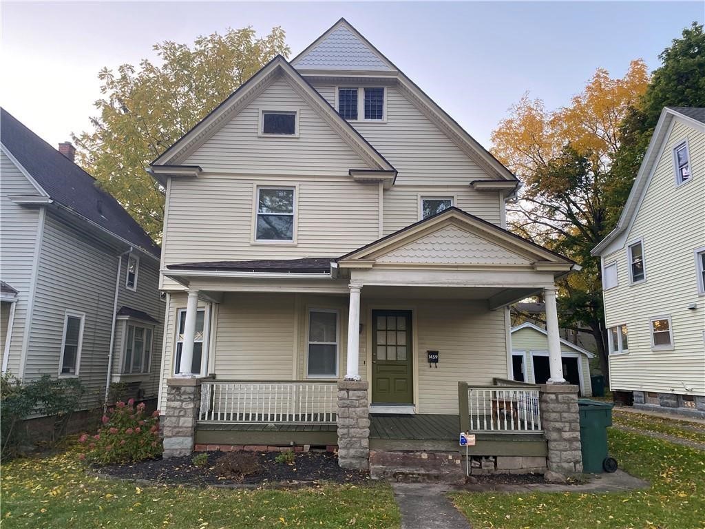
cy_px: 264
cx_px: 352
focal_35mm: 26
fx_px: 530
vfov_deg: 53.1
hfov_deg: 67.3
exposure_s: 1/121
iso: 64
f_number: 1.8
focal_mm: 4.25
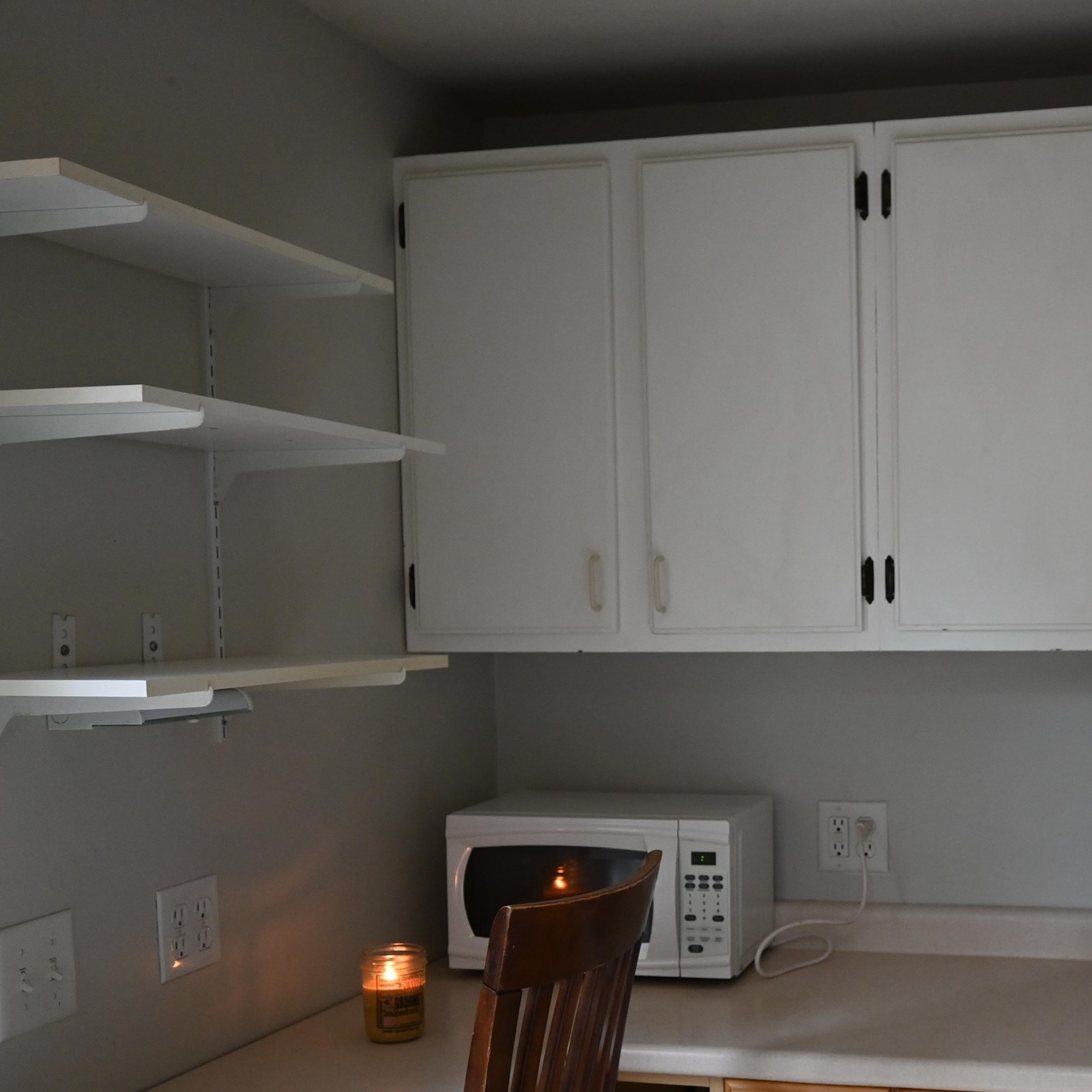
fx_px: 1651
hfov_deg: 35.2
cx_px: 909
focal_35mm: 46
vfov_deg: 36.3
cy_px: 708
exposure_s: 1/125
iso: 900
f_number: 3.8
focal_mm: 18.5
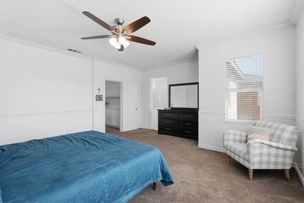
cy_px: 102
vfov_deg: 73.8
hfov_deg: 96.7
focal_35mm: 16
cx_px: 152
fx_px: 135
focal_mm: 16
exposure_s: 1/15
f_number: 6.3
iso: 100
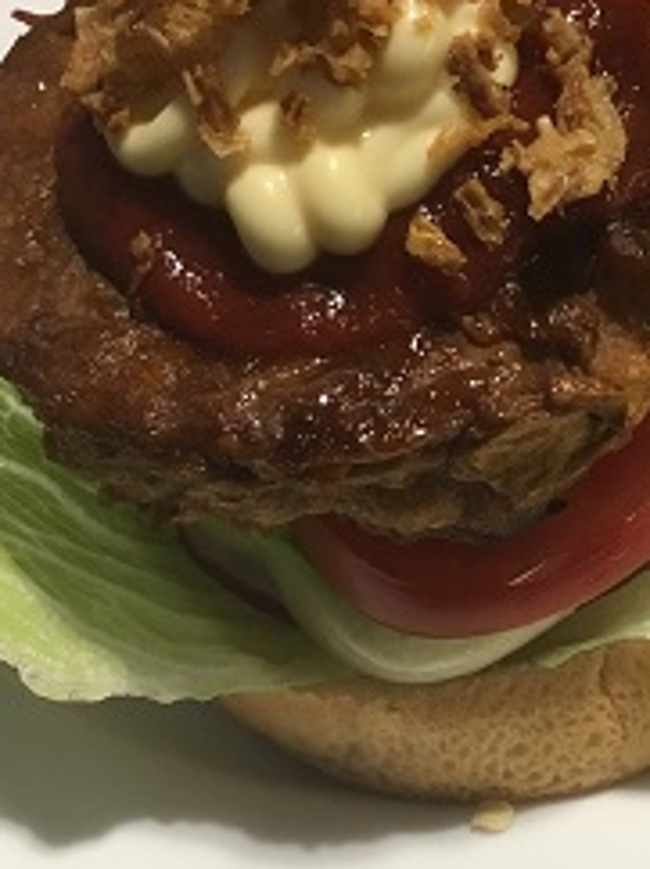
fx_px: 1605
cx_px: 496
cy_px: 411
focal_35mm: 64
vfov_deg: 30.3
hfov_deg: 22.7
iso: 160
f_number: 2.2
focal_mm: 4.15
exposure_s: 1/33
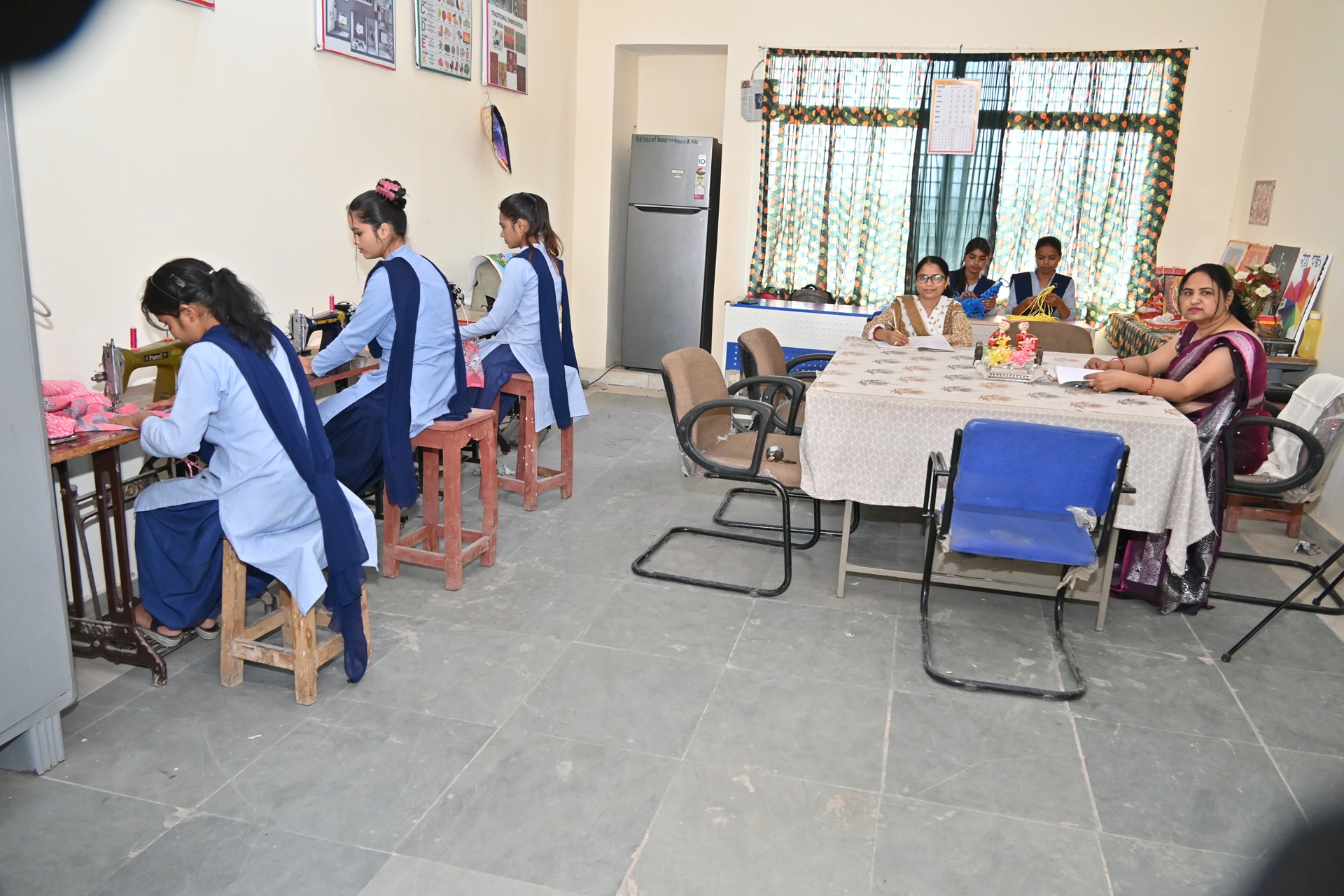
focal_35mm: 27
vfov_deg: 47.9
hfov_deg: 67.4
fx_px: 1008
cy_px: 448
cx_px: 672
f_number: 4.5
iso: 1000
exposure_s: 1/160
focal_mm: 18
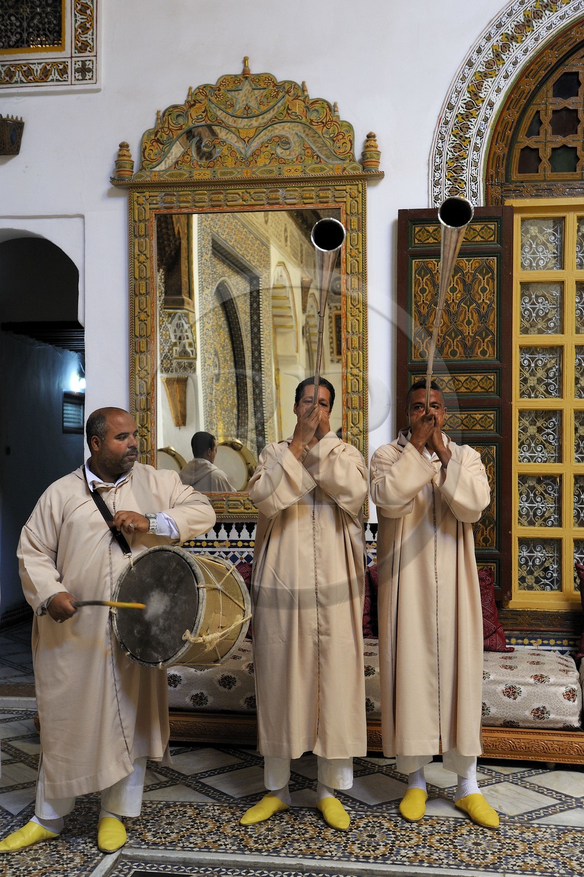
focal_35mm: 40
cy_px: 438
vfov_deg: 48.5
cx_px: 292
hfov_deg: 33.4
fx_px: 974
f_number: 4
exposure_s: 1/50
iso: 800
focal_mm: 40
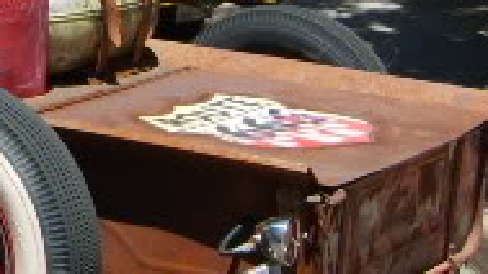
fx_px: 1668
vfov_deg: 9.3
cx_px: -199
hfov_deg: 15.6
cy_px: 5
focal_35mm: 129
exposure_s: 1/750
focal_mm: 5.8
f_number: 2.8
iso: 50
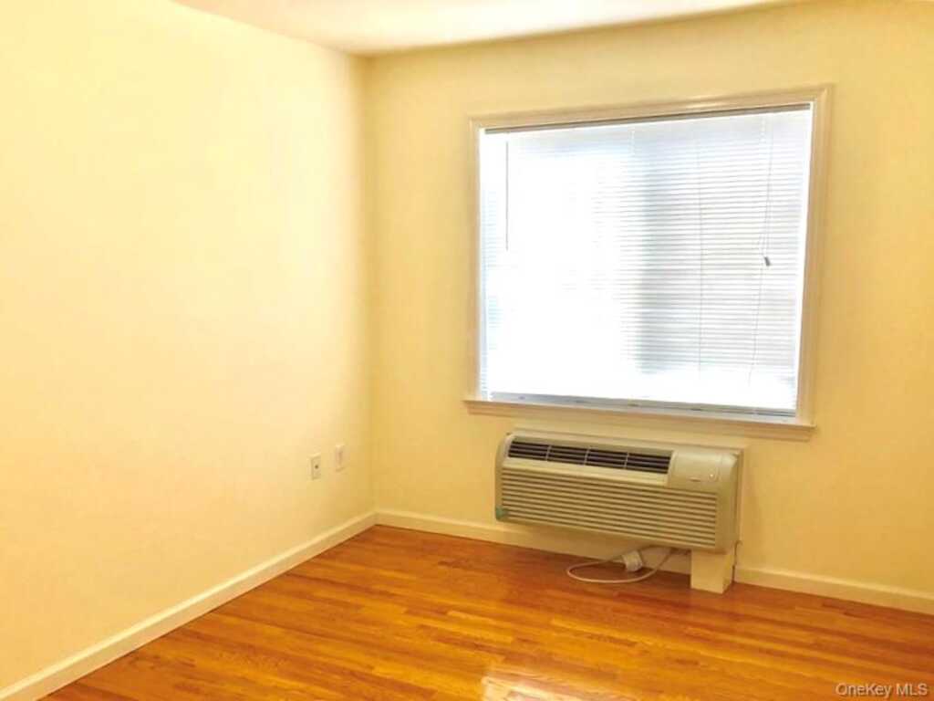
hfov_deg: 63.4
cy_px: 350
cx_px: 467
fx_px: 755
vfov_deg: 49.7
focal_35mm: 28
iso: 32
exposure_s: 1/30
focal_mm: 3.99
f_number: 1.8
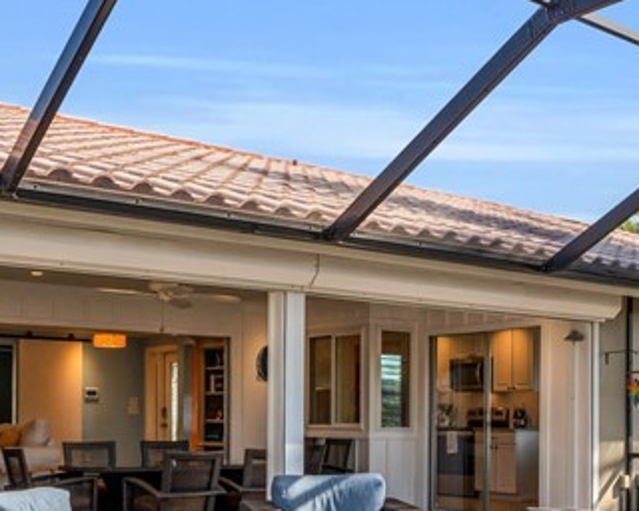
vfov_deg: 29.0
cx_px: 521
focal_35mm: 51
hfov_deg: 35.3
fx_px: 965
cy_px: 416
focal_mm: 16
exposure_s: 1/100
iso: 200
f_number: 9
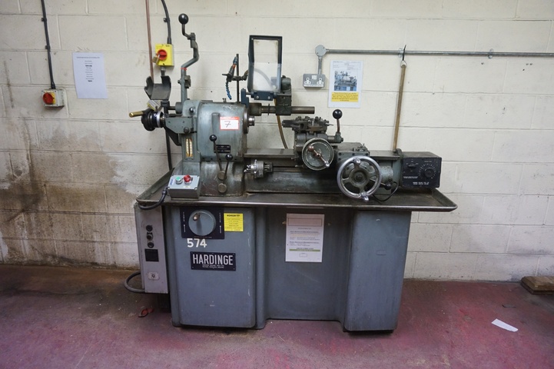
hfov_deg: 73.8
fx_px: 369
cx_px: 277
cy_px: 184
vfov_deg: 53.1
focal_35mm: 24
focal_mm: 16
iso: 2000
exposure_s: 1/160
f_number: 3.5
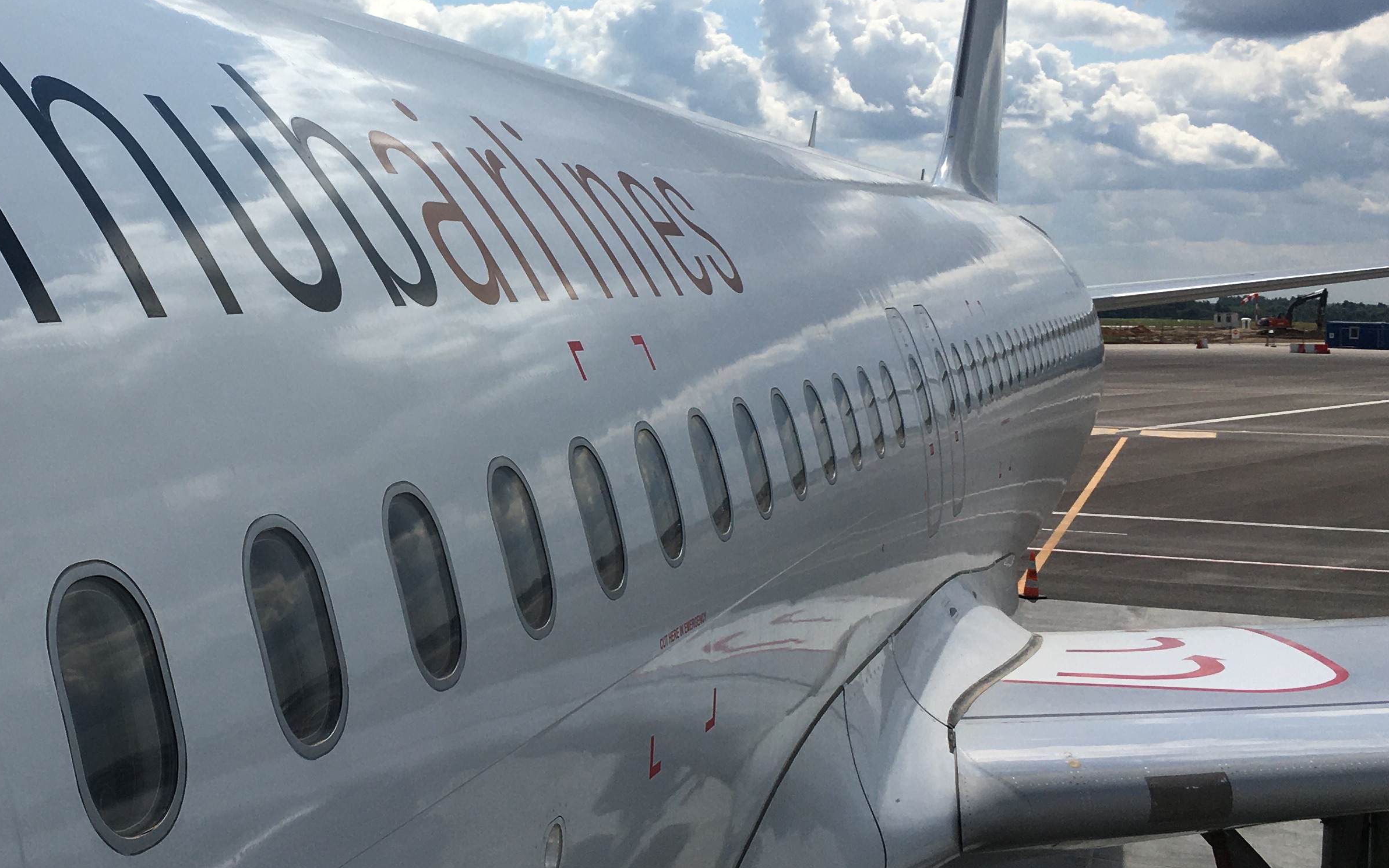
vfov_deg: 24.8
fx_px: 1968
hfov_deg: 37.7
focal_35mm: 52
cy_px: 365
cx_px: 320
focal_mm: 4.15
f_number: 2.2
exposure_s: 1/3846
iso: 25
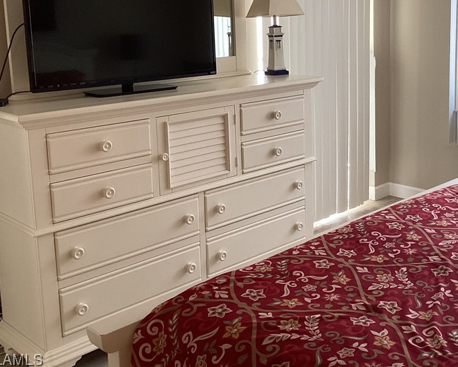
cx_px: 313
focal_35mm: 47
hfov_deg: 39.0
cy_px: 108
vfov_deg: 31.7
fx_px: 637
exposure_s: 1/60
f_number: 2.4
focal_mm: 3.3
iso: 64
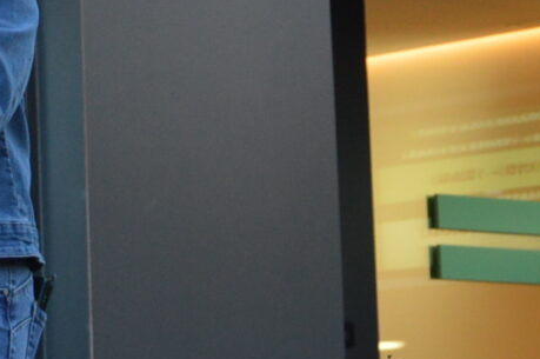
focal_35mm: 184
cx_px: -518
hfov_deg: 10.4
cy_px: 200
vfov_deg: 7.4
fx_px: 2757
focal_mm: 22
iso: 400
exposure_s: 1/100
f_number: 5
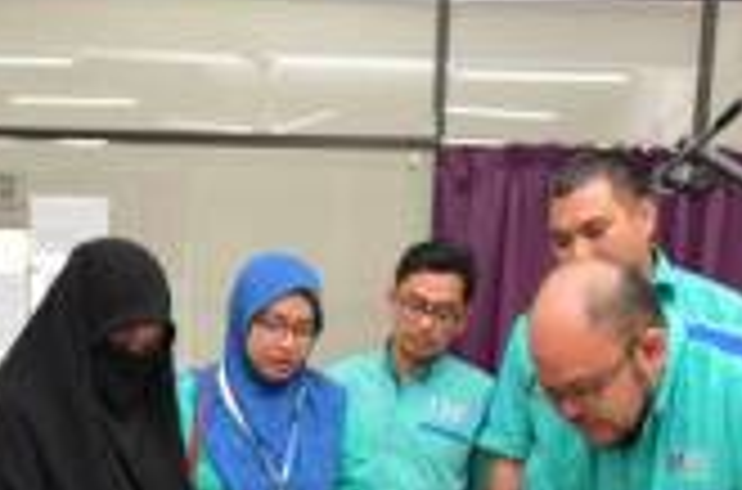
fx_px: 1274
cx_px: 306
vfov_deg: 19.4
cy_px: 708
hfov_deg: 32.4
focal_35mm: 62
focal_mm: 17
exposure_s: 1/125
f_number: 4.5
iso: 500
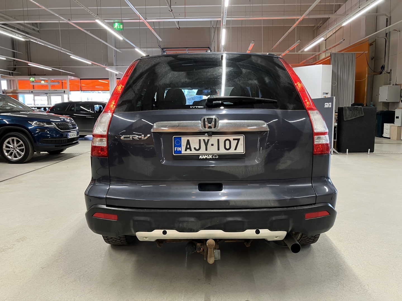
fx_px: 325
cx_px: 201
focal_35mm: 28
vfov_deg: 49.7
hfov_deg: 63.4
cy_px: 150
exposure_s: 1/50
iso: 64
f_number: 1.8
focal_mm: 3.99
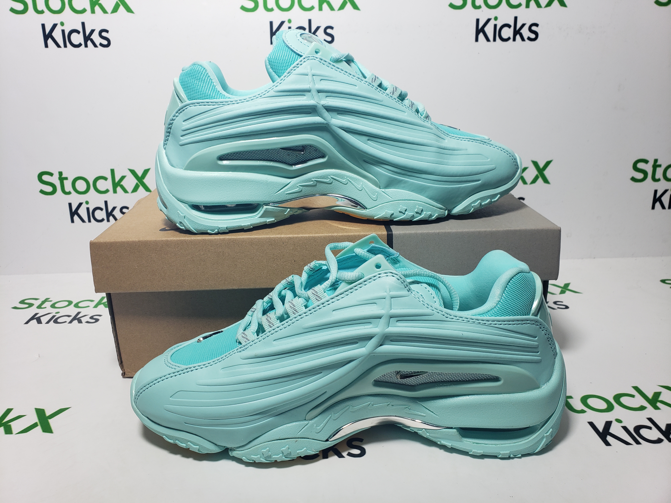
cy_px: 252
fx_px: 504
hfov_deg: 67.3
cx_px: 336
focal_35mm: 26
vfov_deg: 53.1
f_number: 2.4
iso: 50
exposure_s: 1/190
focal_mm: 4.3
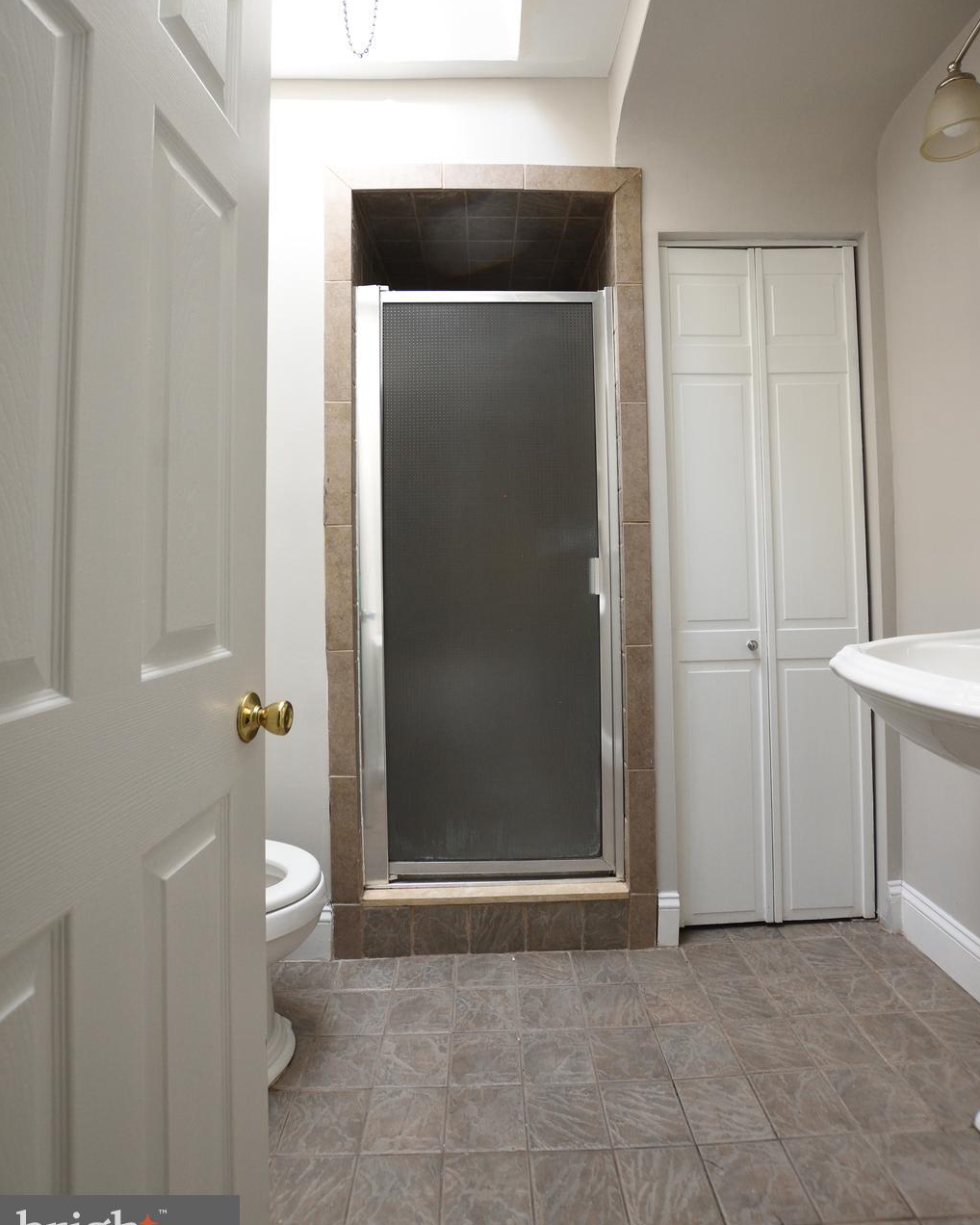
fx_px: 616
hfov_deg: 77.0
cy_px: 534
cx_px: 492
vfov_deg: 89.2
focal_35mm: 17
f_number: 5.6
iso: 500
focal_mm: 10
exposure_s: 1/20
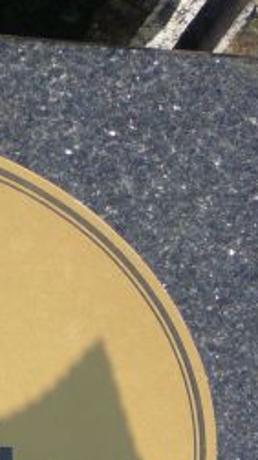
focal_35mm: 228
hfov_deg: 5.3
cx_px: -124
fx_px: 2776
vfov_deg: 9.4
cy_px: 400
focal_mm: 12.2
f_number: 3.8
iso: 80
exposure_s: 1/320
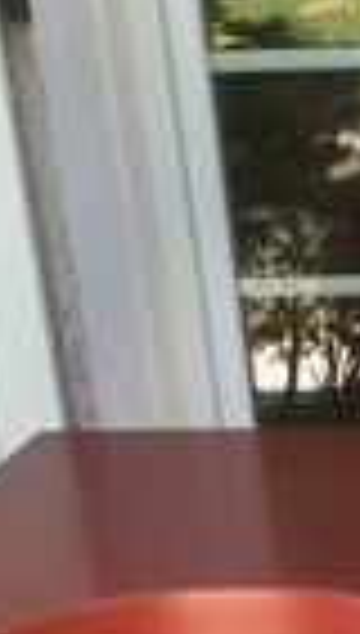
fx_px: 2259
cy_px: 890
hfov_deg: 8.7
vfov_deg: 15.0
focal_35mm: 134
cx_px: 675
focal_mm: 4.15
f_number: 2.2
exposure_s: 1/103
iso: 25
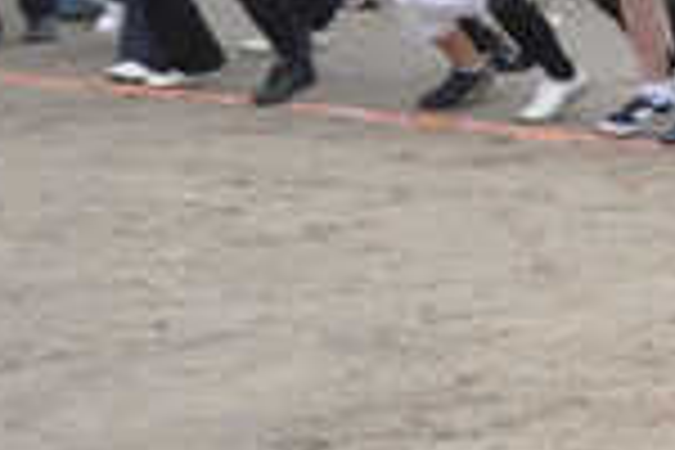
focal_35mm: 248
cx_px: 1696
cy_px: -178
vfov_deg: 5.5
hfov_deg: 7.7
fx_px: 4643
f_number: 4.5
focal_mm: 31
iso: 1000
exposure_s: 1/200
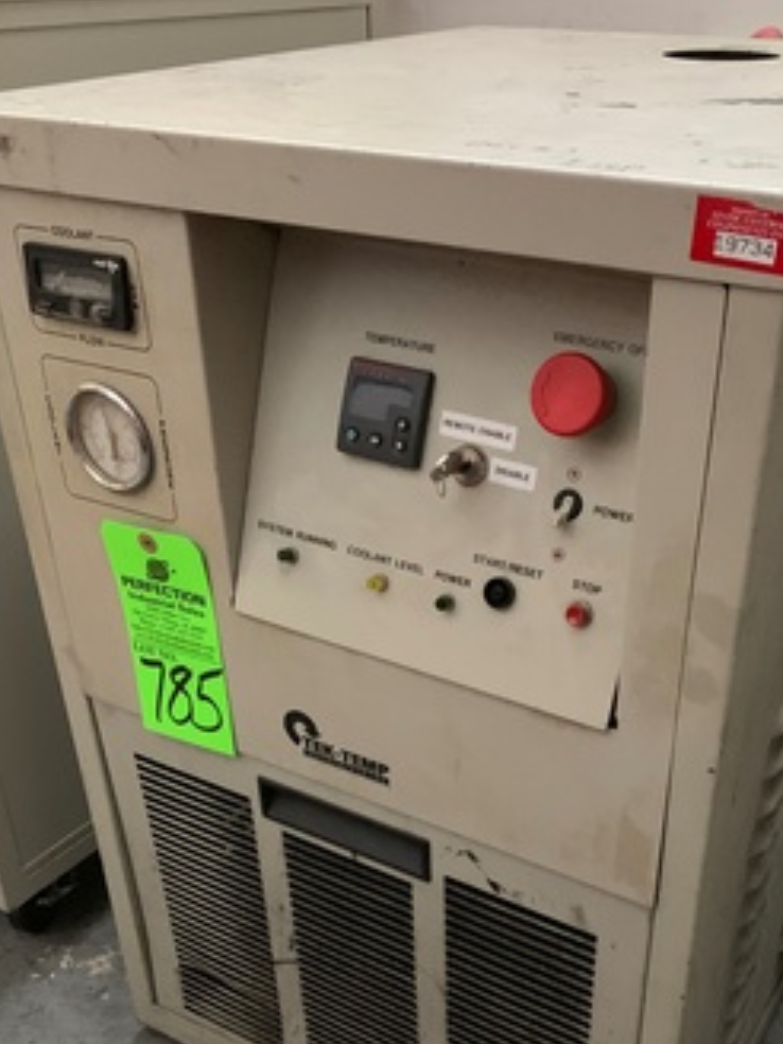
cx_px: 474
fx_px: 1146
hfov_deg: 37.6
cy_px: 707
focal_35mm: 38
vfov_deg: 48.1
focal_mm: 4.25
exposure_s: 1/30
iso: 640
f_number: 1.8
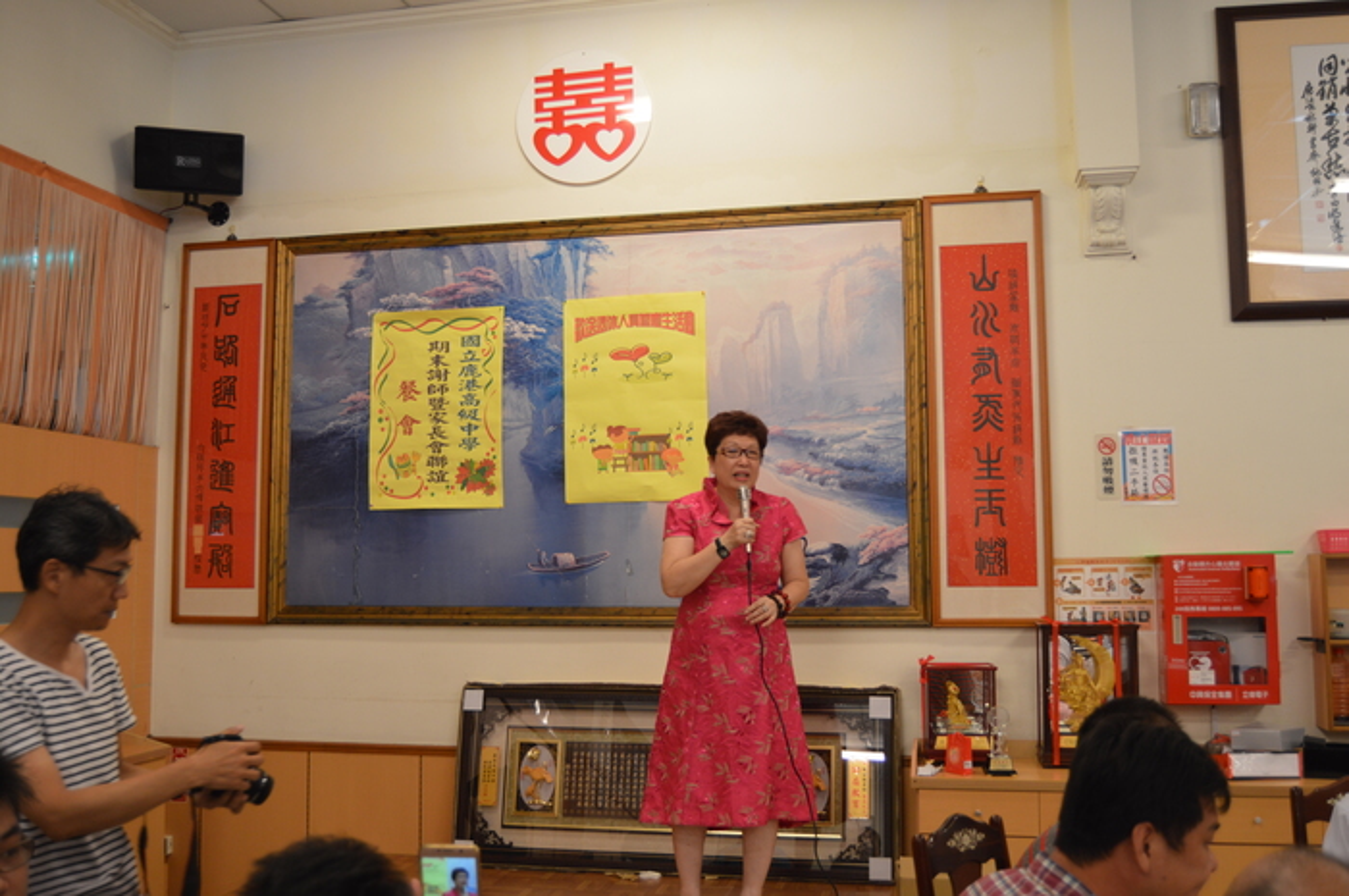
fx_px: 1291
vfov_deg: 38.3
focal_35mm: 34
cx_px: 674
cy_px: 448
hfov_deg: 55.2
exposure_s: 1/60
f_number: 3.8
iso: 450
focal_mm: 23
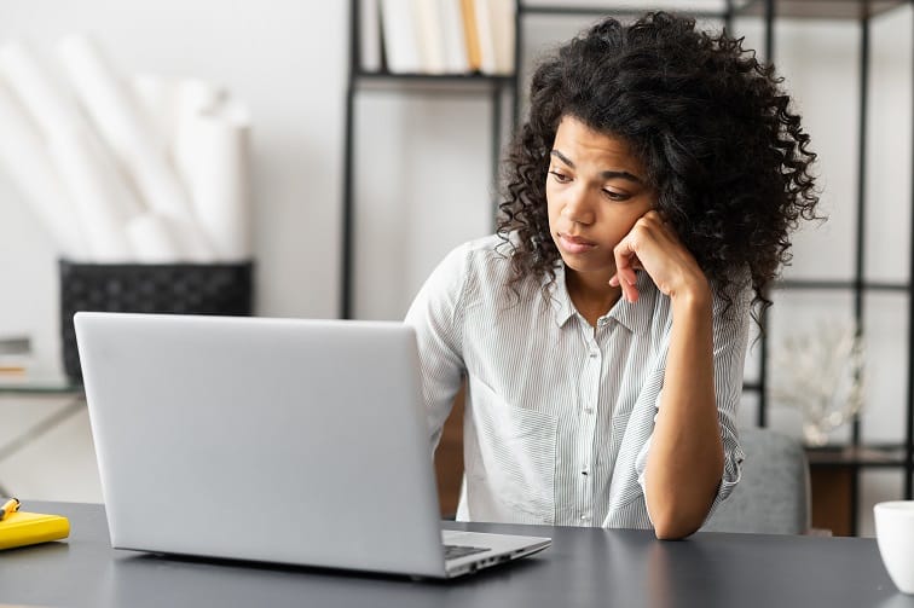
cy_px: 304
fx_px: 2157
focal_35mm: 85
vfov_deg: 16.1
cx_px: 457
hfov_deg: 23.9
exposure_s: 1/200
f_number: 2.5
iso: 360
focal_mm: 85
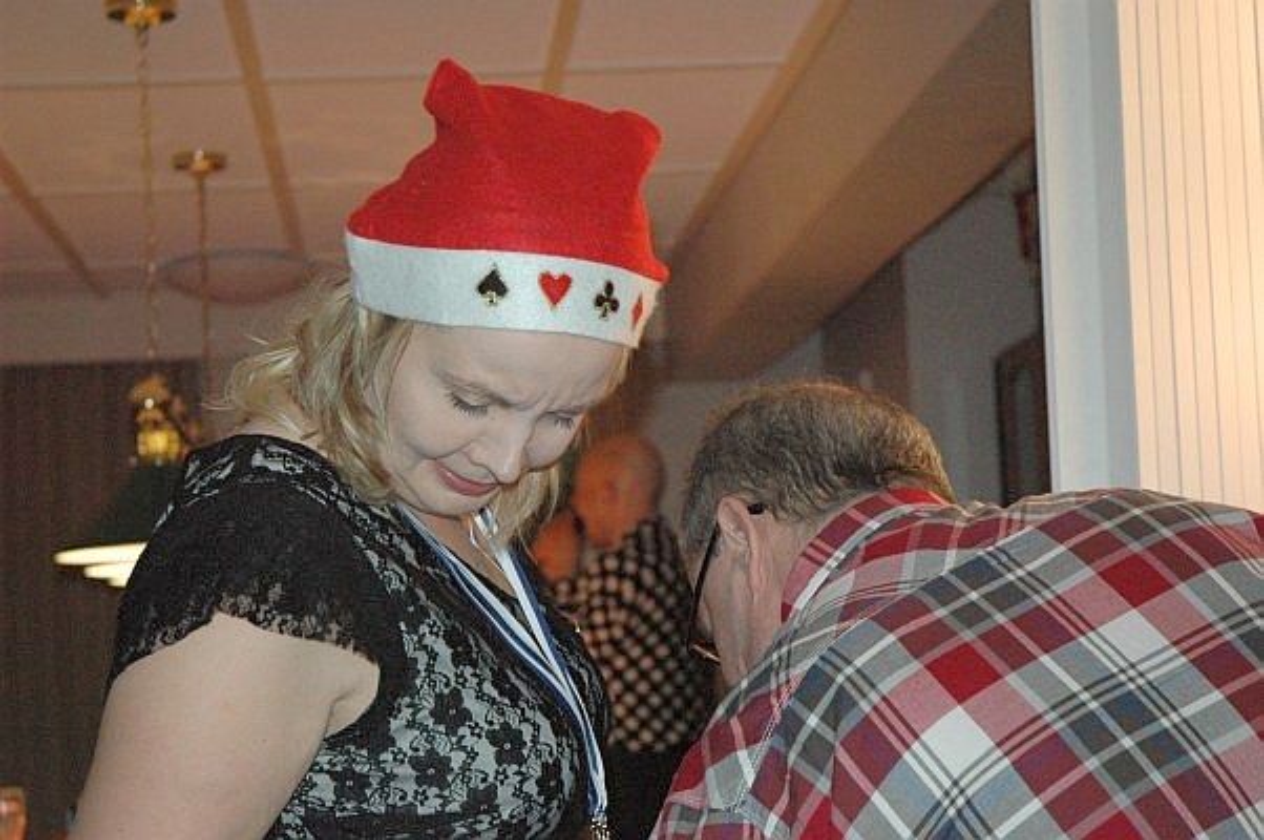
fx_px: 2893
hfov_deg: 24.6
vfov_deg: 16.5
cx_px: 632
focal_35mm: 82
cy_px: 420
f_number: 5
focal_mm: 55
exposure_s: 1/60
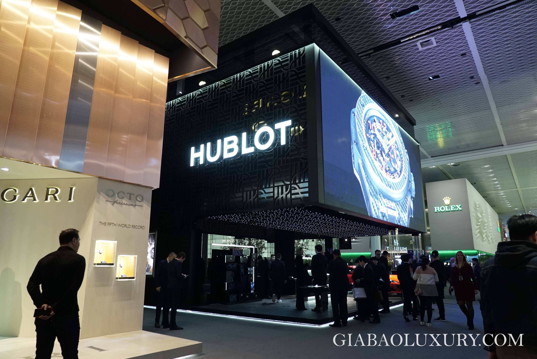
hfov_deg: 73.7
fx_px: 358
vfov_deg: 53.2
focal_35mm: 24
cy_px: 180
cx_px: 268
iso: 2500
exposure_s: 1/125
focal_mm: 24
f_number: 4
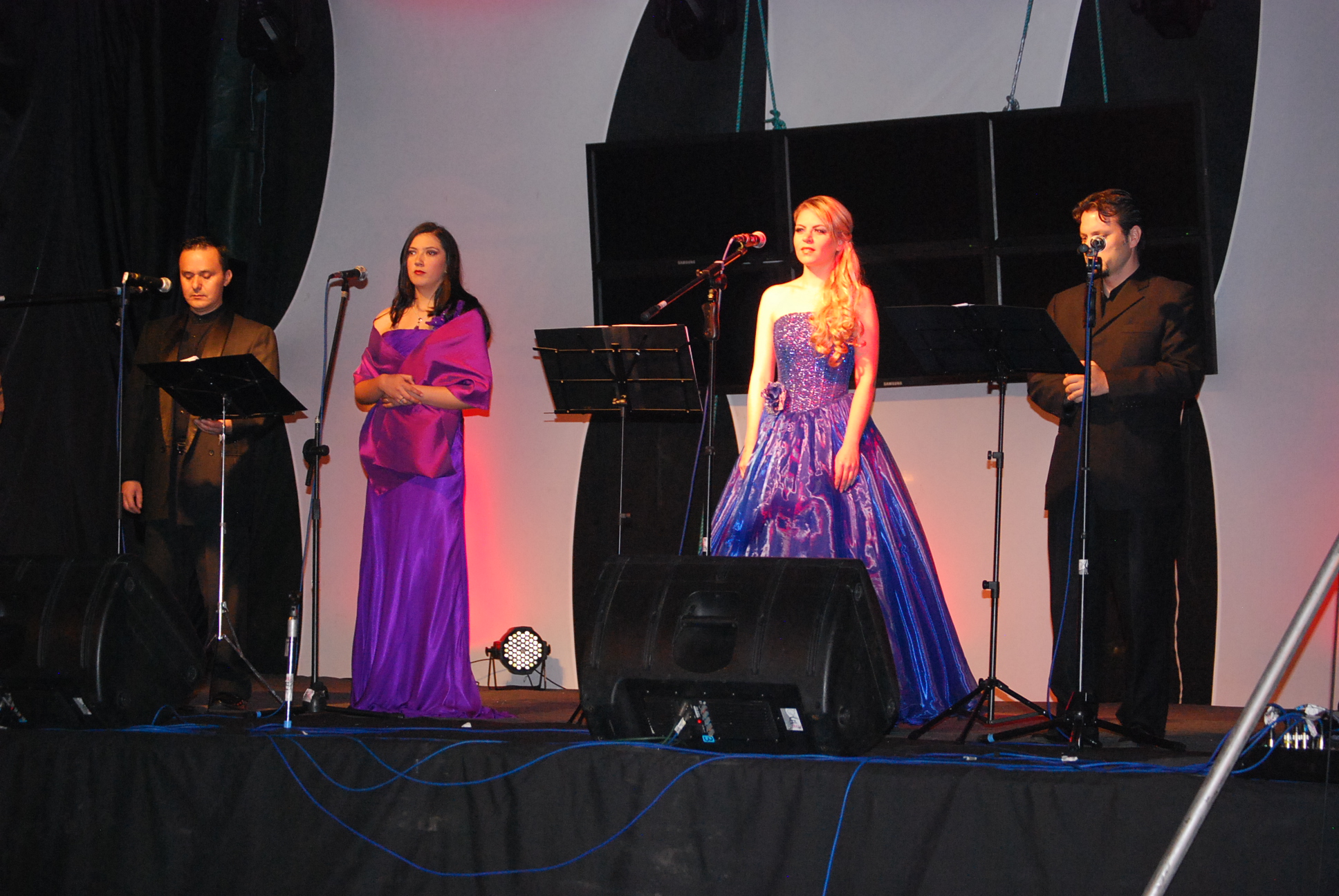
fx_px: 3072
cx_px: 670
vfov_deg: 16.6
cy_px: 448
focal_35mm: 82
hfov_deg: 24.6
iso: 1250
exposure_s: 1/60
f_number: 4
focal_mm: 55
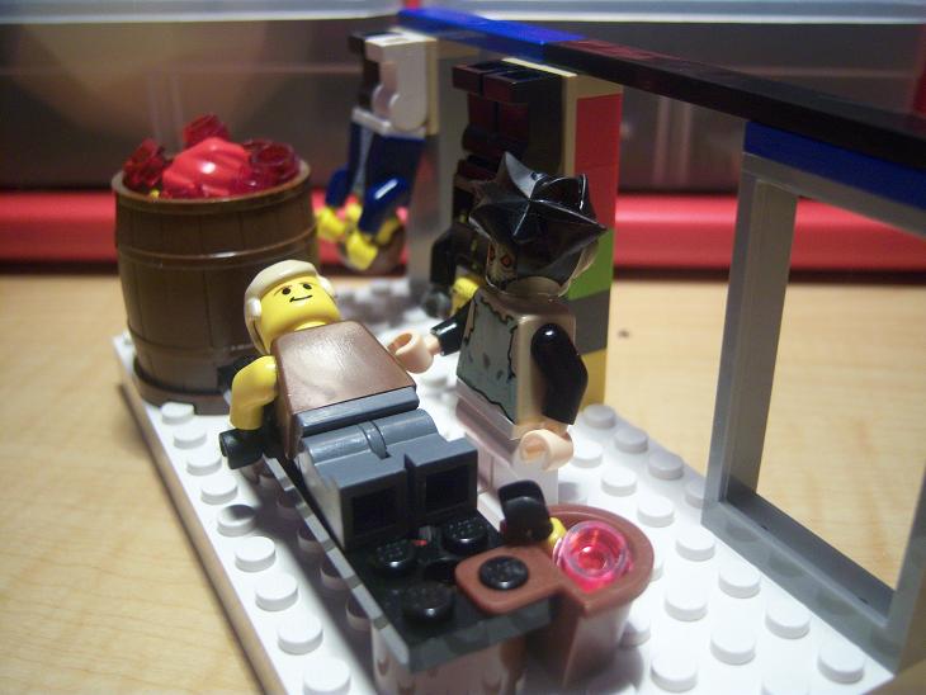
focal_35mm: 36
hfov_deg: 51.3
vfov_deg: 39.7
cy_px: 348
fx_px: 963
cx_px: 463
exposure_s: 1/60
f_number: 2.8
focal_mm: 7.5
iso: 160
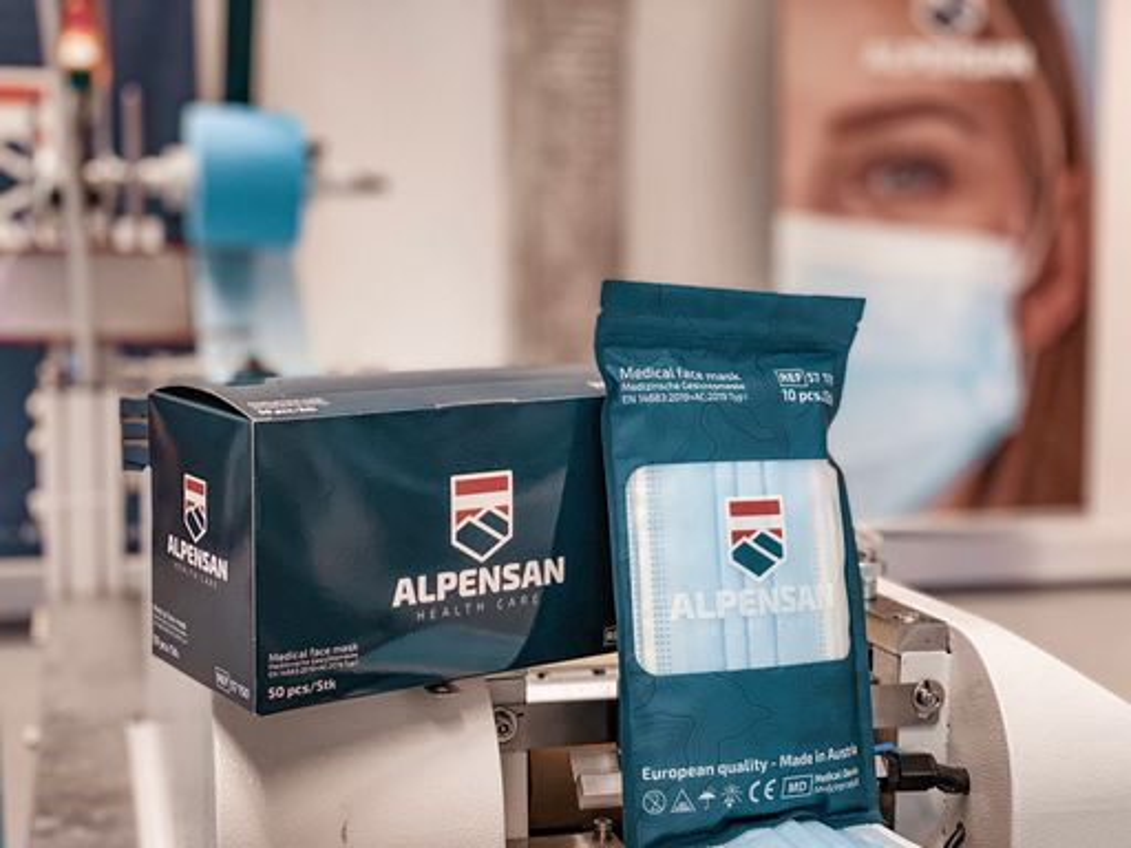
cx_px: 566
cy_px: 424
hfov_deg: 36.8
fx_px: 1699
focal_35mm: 52
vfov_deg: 28.0
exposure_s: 1/100
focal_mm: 6
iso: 125
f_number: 2
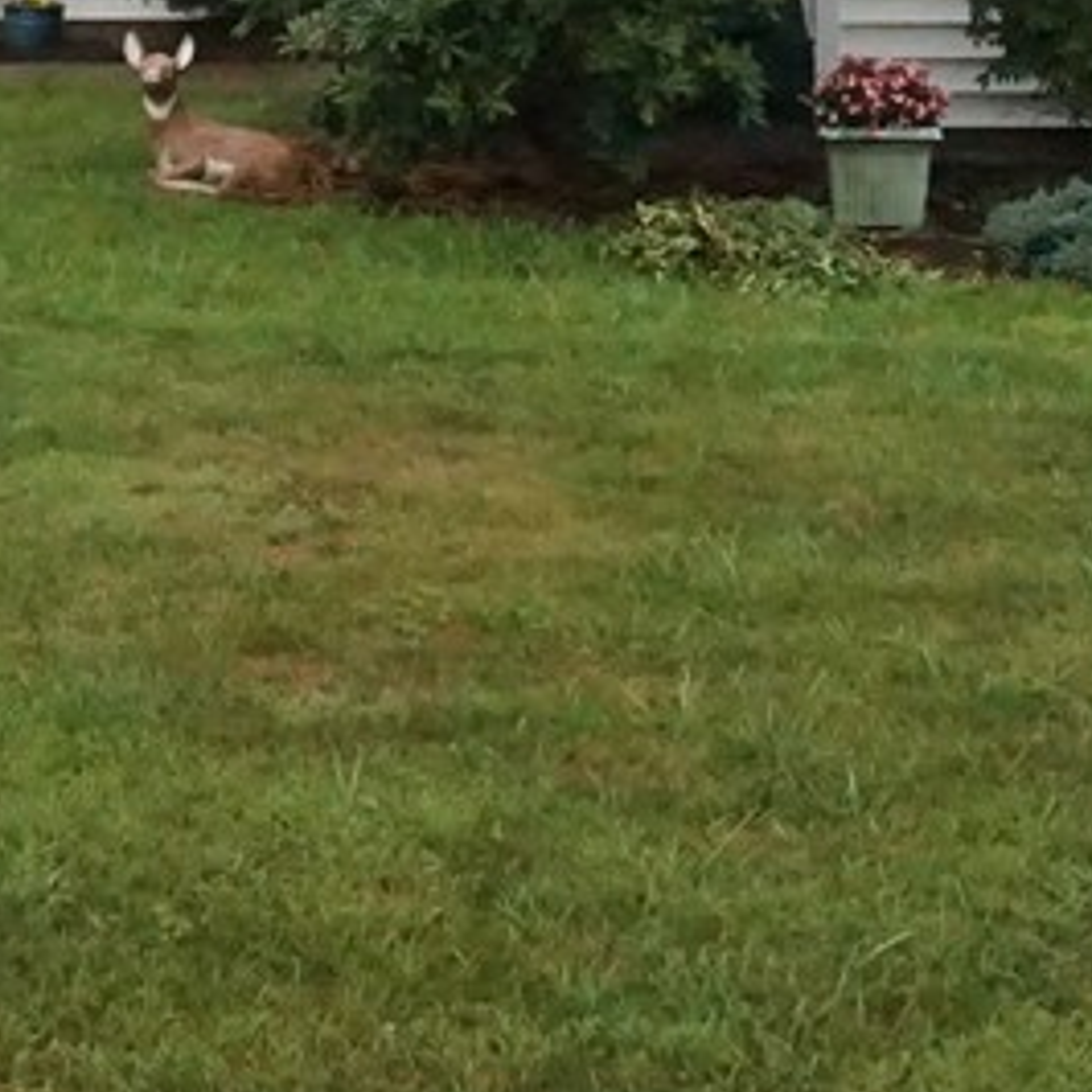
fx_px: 3524
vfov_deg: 17.3
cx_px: 421
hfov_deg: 17.6
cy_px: 60
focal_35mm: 99
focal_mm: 19
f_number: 10
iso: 8000
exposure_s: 1/1600
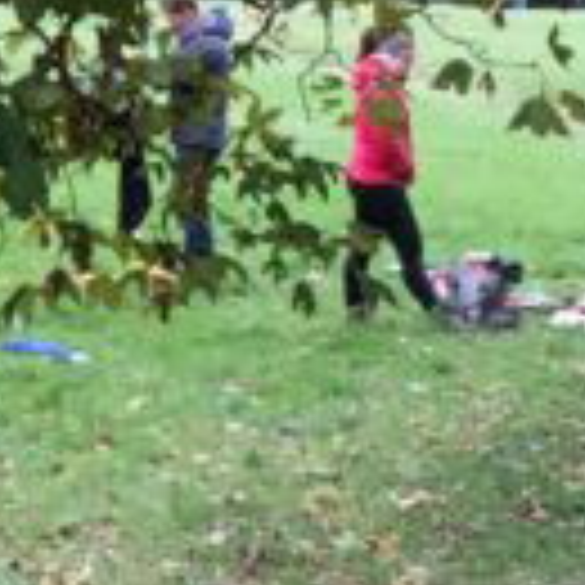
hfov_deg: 8.2
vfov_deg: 8.7
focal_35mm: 202
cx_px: -680
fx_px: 3862
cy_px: 162
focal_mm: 4.15
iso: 64
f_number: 2.2
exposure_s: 1/33
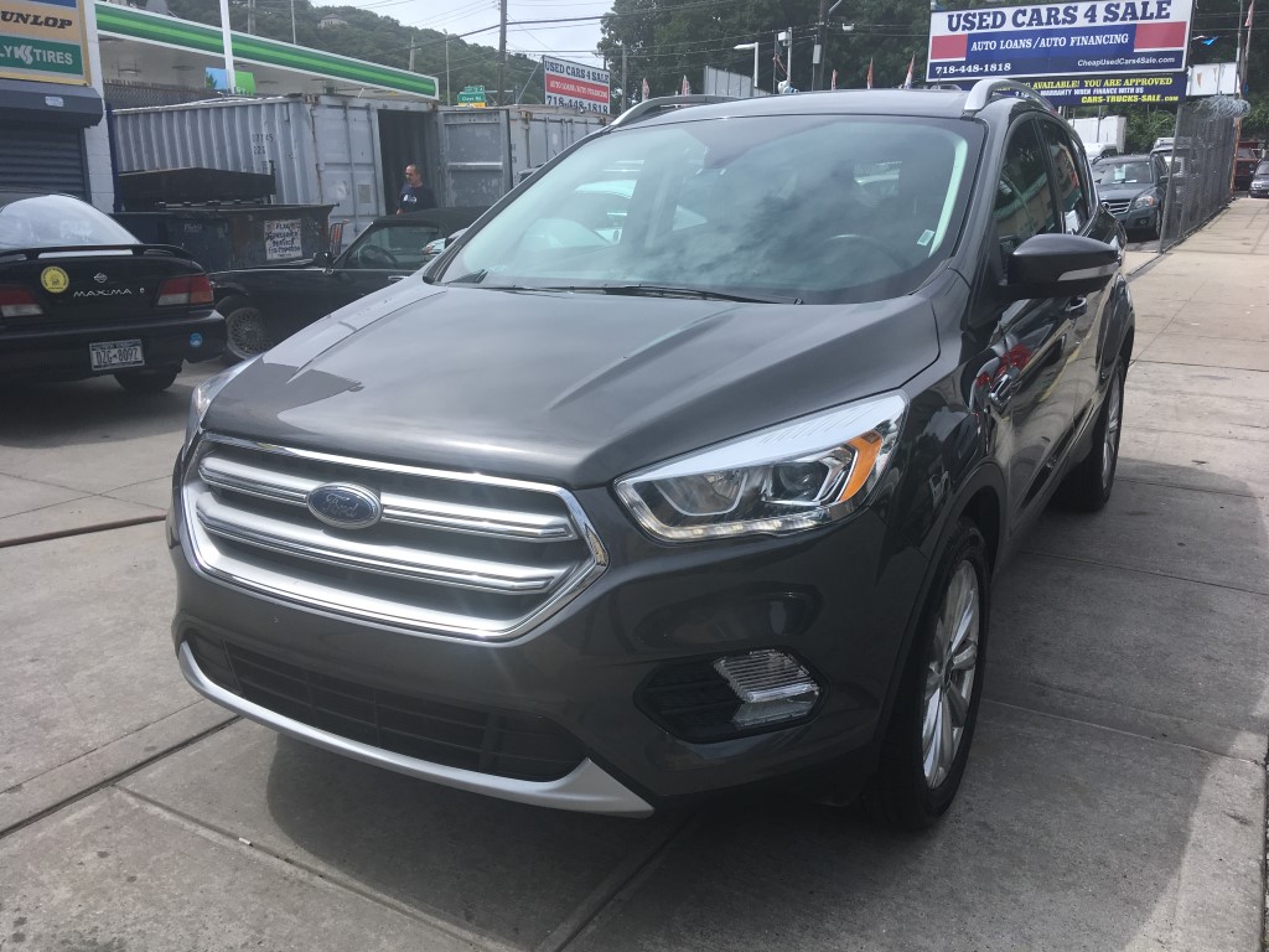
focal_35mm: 29
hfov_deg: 61.7
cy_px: 476
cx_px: 634
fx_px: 1063
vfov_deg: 48.2
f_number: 2.2
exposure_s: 1/1603
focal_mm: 4.15
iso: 25
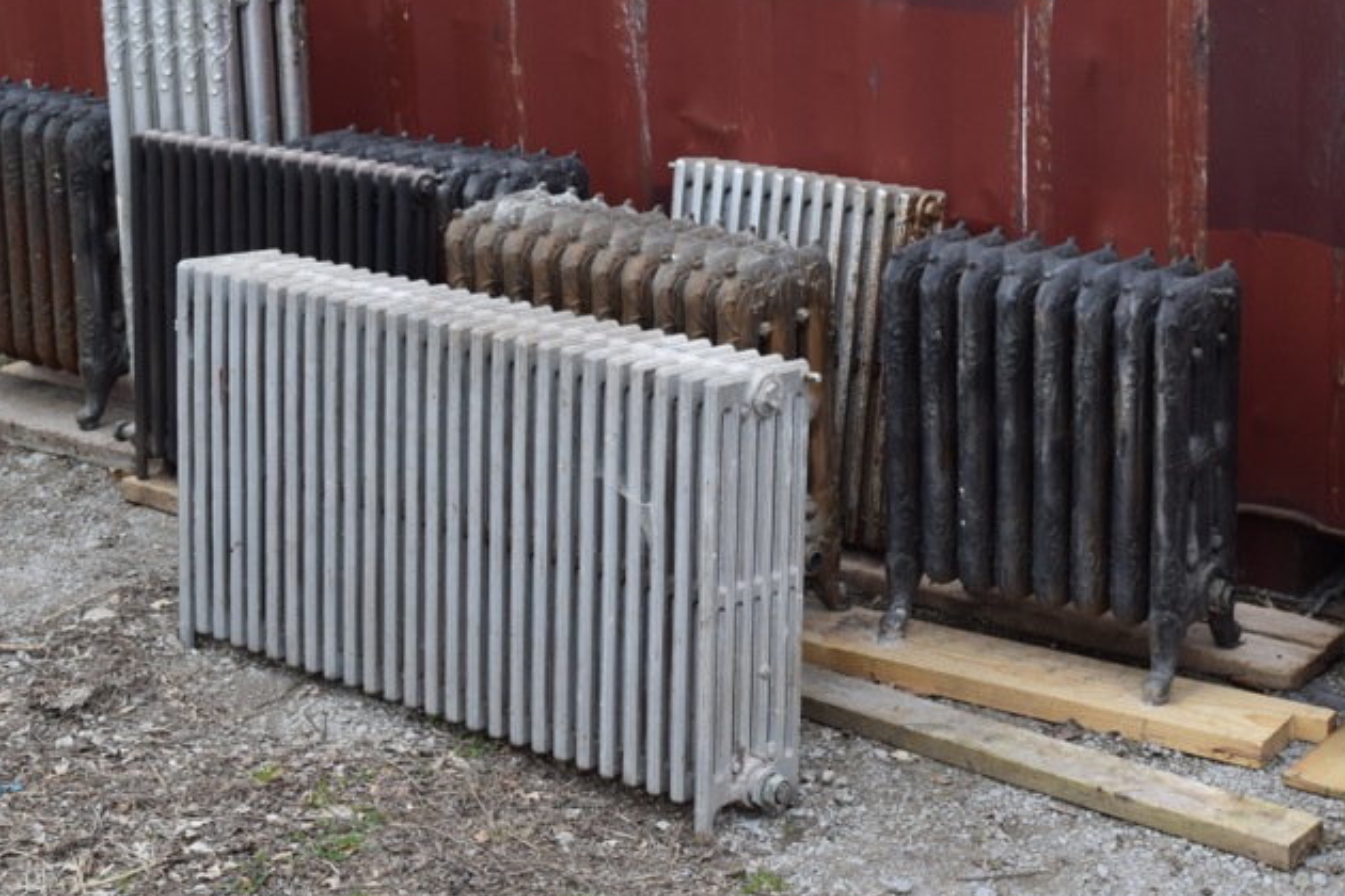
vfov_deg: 18.4
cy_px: 274
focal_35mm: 74
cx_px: 905
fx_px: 2757
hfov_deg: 27.2
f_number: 7.1
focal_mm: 31
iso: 400
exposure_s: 1/200
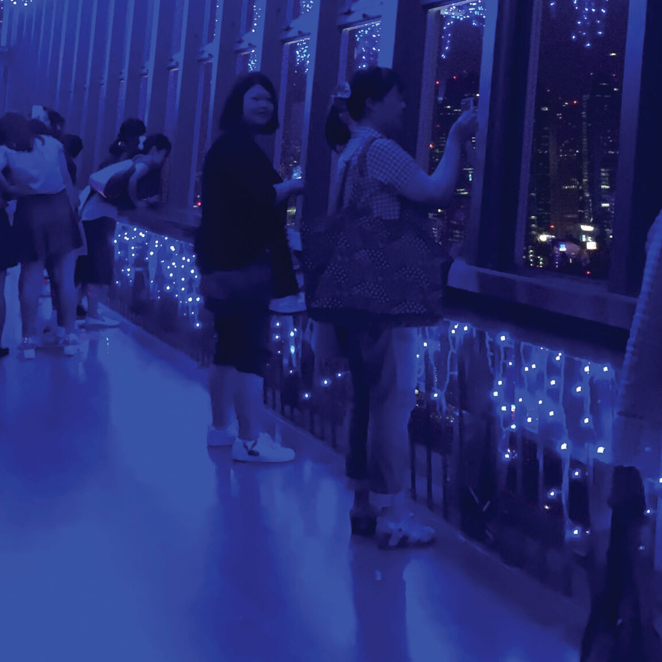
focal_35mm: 57
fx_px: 1233
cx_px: 271
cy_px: 129
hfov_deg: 30.0
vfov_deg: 29.3
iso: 250
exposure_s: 1/17
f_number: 2.2
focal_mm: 4.15
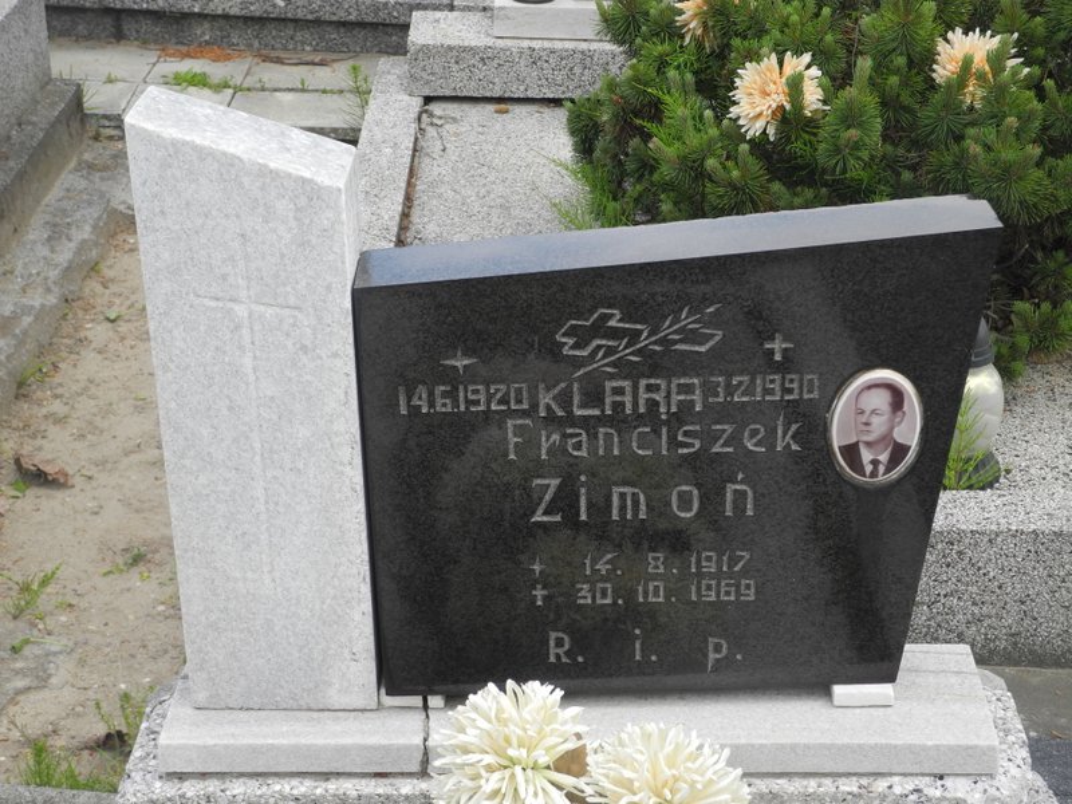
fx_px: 2106
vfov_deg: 21.6
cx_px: 536
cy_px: 402
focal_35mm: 68
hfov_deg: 28.6
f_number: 4
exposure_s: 1/250
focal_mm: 14.5
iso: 100
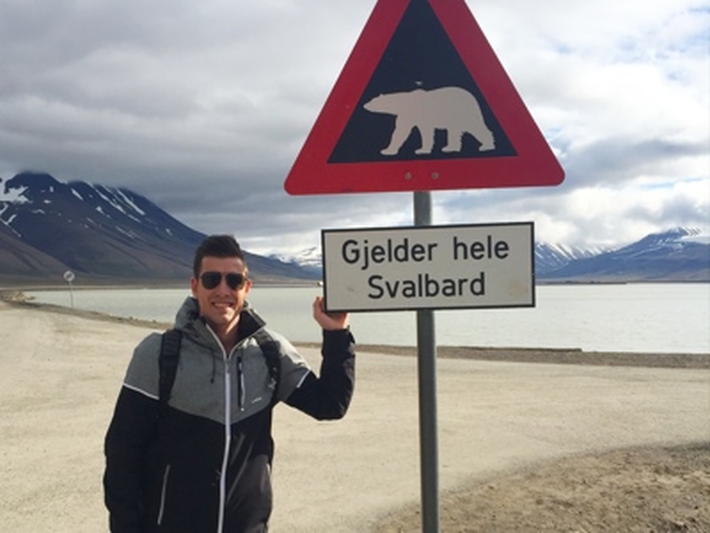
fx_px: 595
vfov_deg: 48.2
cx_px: 355
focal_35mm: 29
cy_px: 266
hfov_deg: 61.7
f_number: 2.2
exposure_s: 1/2639
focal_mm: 4.15
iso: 32
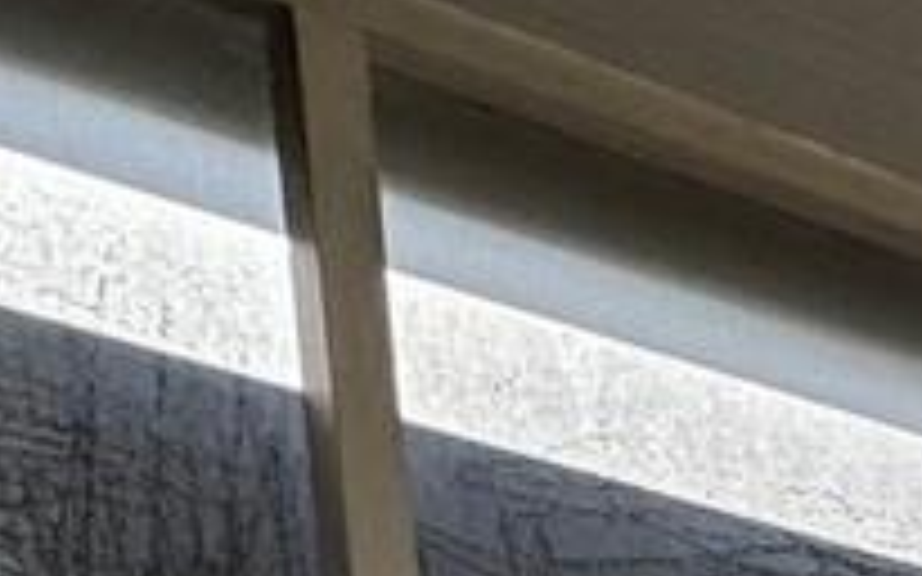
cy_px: 1814
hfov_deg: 10.6
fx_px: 2914
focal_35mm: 116
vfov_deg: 8.9
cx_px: 2937
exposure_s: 1/418
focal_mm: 2.22
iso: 40
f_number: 2.2
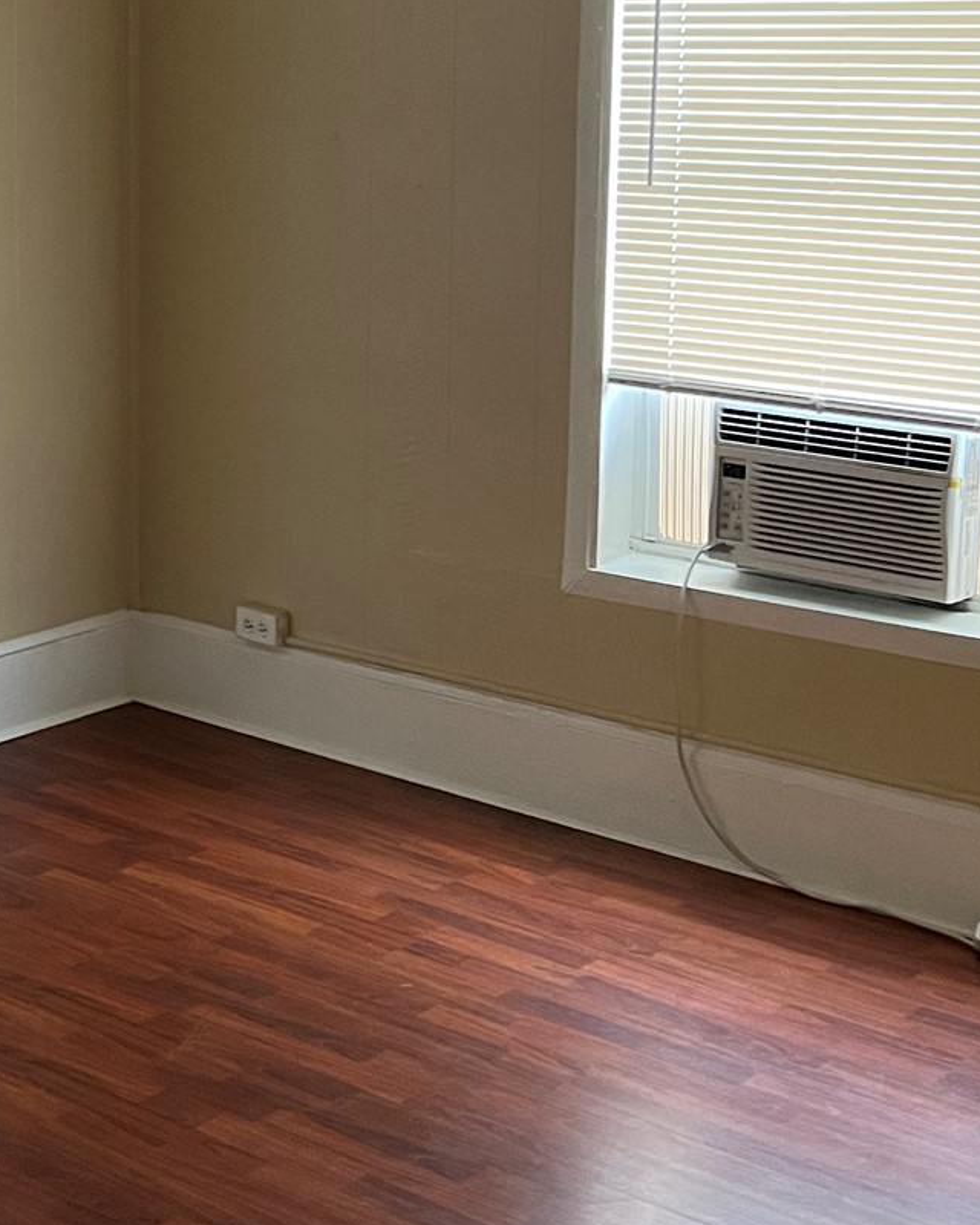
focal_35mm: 65
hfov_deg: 23.1
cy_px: 337
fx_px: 2357
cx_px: 164
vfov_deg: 28.8
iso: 320
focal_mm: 5.7
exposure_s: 1/60
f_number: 1.5
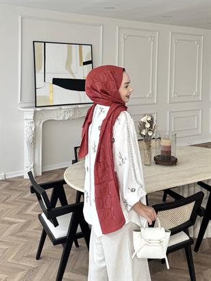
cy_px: 140
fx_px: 195
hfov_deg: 56.8
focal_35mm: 24
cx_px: 106
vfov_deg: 71.6
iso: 64
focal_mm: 6.76
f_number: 1.78
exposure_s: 1/121
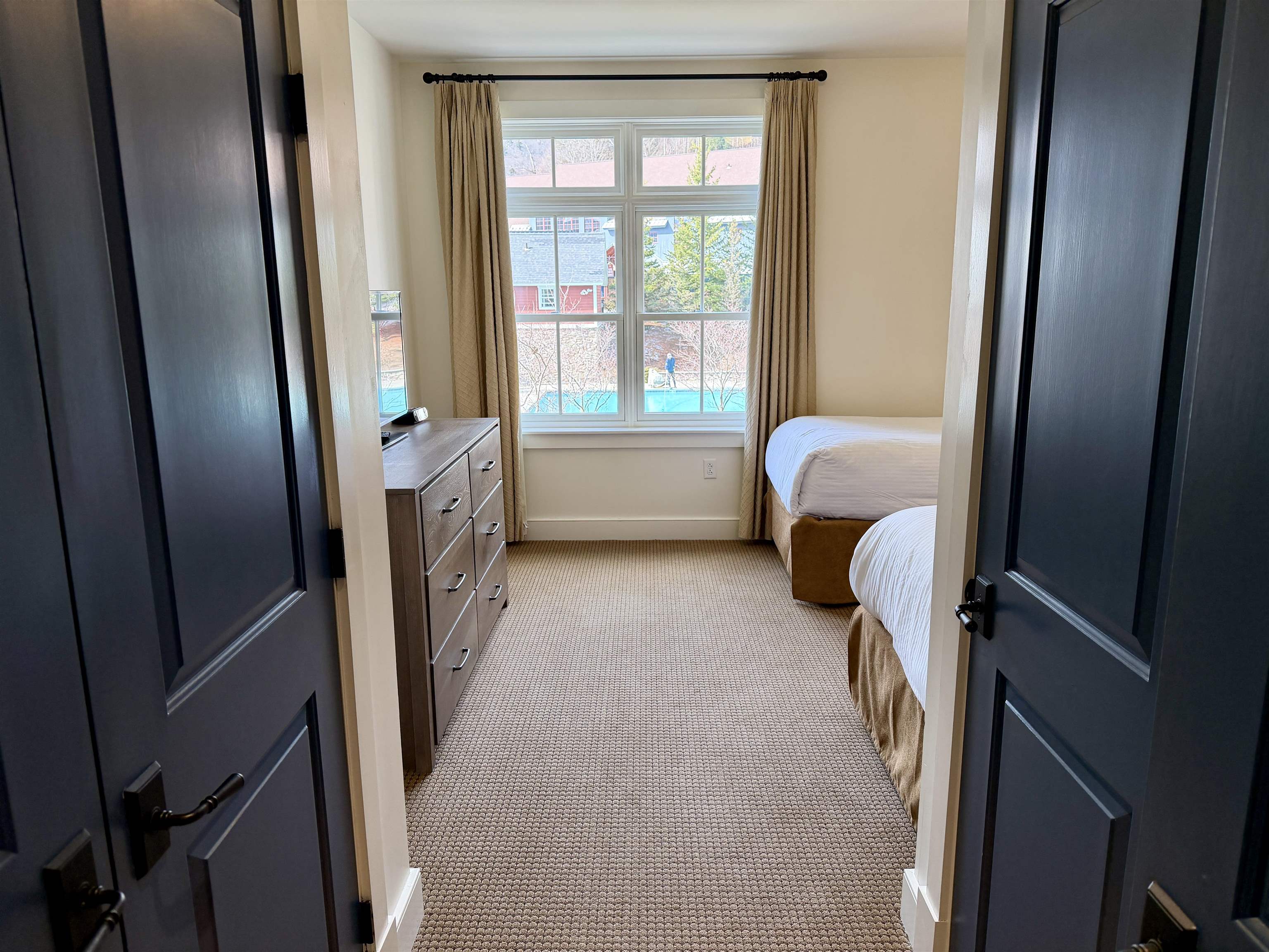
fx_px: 880
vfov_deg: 56.8
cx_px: 634
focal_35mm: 24
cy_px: 476
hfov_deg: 71.6
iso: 160
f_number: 1.78
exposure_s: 1/217
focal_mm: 6.76
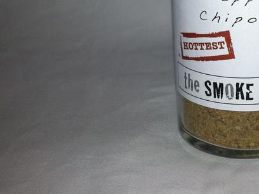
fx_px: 576
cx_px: 261
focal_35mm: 77
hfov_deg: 24.2
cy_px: 15
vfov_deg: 18.8
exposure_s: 1/223
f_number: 2.8
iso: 80
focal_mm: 3.85
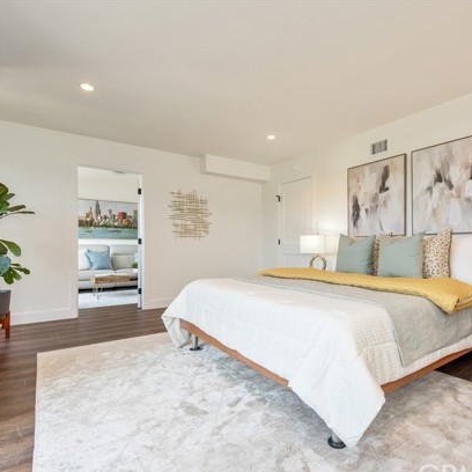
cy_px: 245
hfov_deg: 74.0
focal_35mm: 20
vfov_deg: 74.8
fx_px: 309
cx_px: 283
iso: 560
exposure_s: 1/125
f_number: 5.6
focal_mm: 15
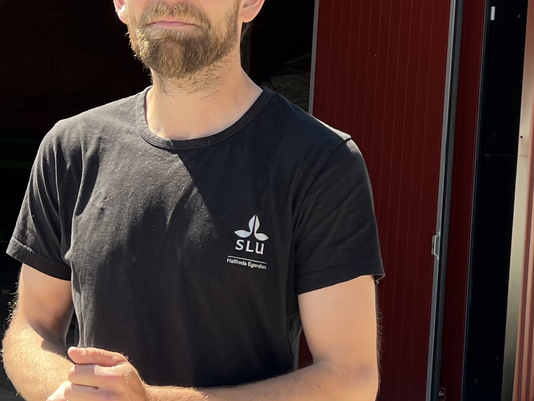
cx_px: 308
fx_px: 1389
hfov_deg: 21.8
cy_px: 253
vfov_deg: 16.4
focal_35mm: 90
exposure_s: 1/632
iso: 50
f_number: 1.5
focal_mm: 5.7
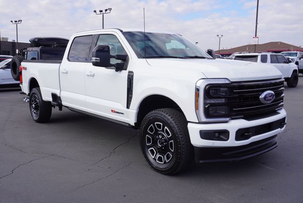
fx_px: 303
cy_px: 102
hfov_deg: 53.1
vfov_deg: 36.9
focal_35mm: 36
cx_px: 152
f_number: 9
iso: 100
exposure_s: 1/125
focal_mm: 24
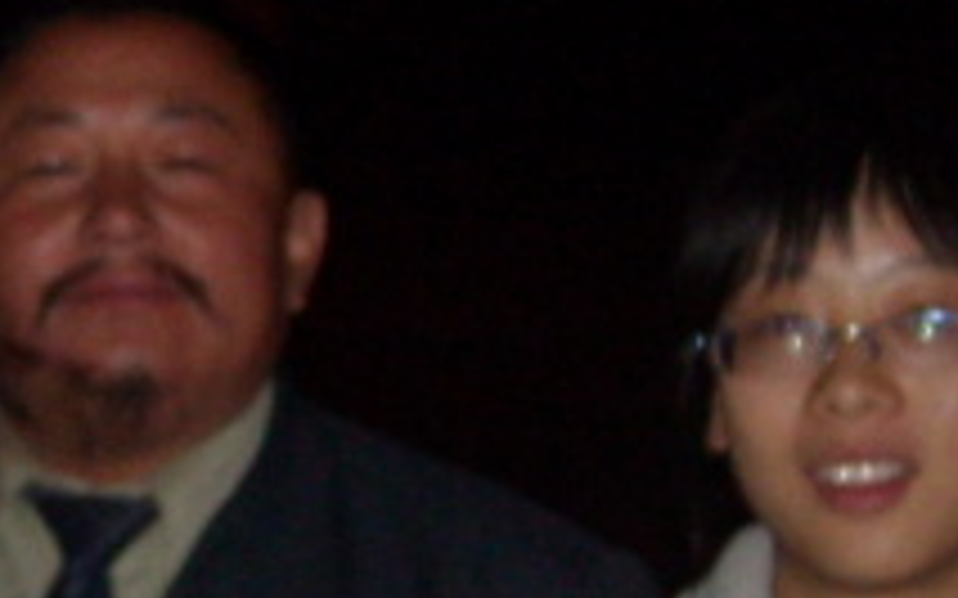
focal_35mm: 178
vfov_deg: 7.4
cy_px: 364
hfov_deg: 11.6
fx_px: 4646
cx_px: -117
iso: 200
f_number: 2.8
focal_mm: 5.7
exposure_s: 1/60
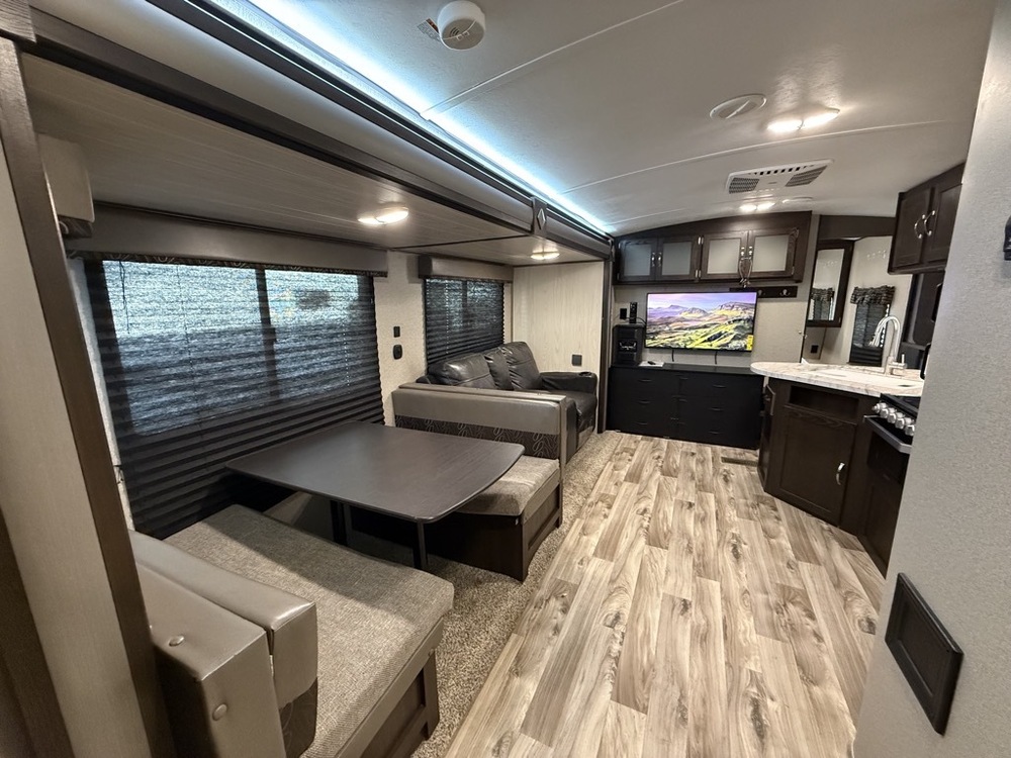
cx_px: 506
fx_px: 409
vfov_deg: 85.7
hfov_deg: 102.1
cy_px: 379
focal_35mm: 14
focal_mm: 2.22
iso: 800
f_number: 2.2
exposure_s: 1/60
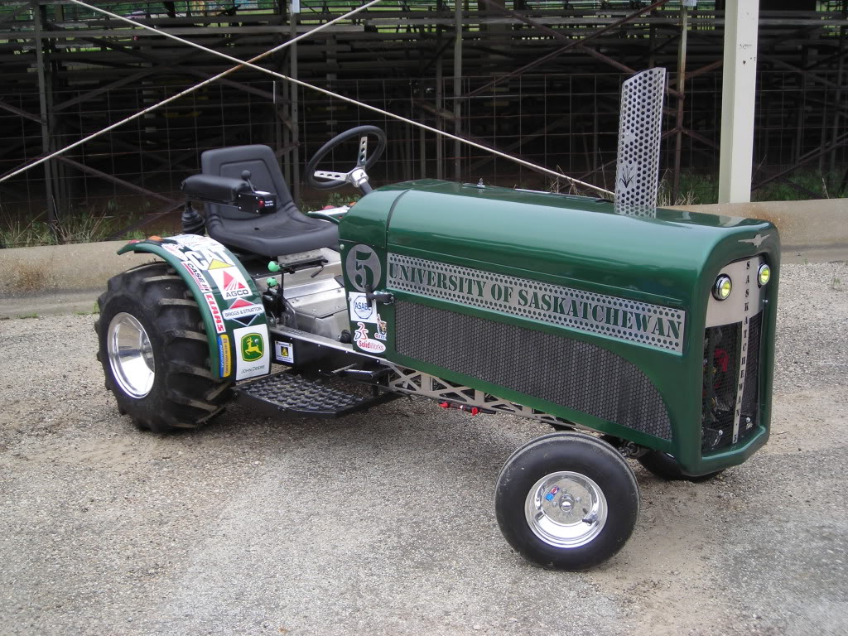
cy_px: 318
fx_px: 1151
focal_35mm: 47
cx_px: 424
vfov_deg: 30.9
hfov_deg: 40.4
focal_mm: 7.8
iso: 50
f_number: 3.4
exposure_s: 1/172
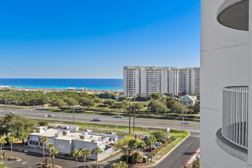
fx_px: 273
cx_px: 126
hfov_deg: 49.6
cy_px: 83
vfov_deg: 34.2
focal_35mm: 39
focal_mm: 24
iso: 200
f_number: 13
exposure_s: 1/200
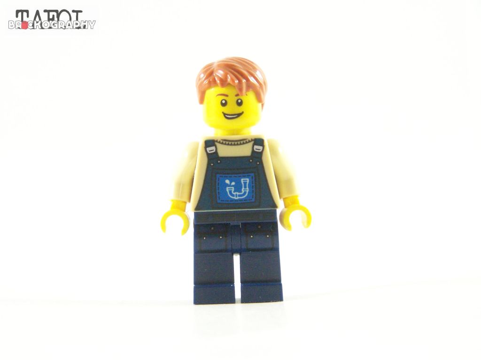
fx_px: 1626
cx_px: 240
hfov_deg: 16.8
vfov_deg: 12.7
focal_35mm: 117
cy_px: 180
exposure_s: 1/60
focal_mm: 19.4
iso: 400
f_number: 3.2
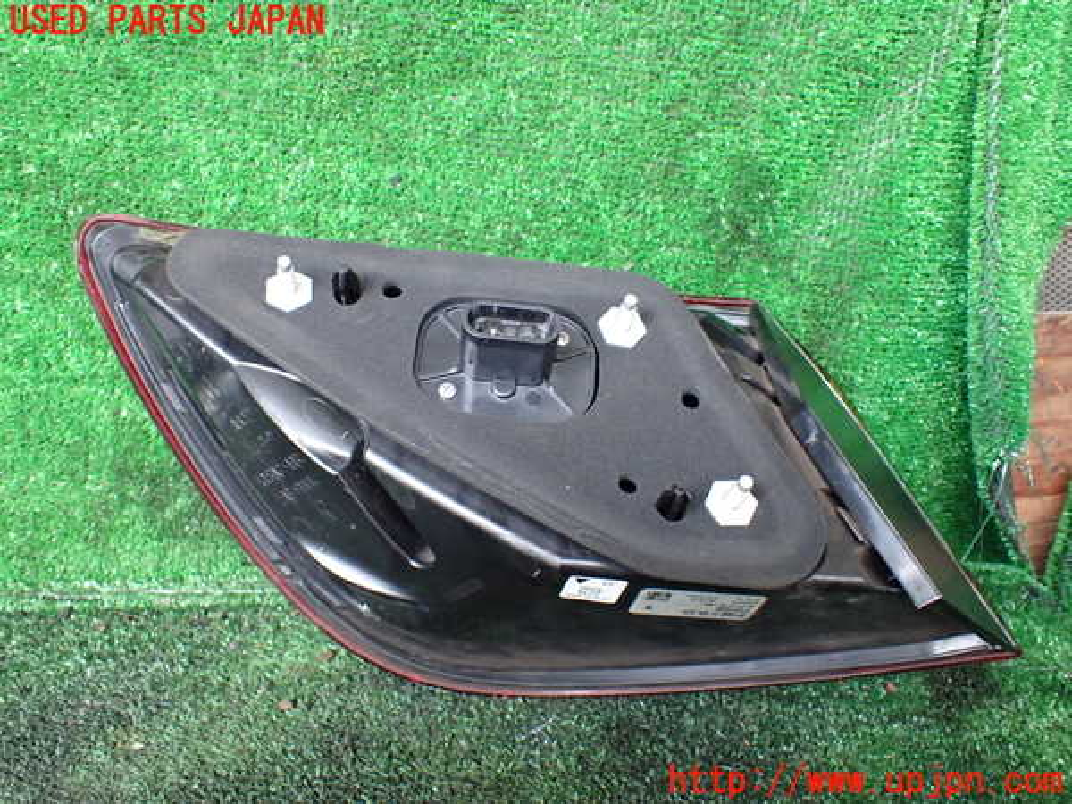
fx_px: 929
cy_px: 402
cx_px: 536
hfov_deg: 60.0
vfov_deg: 46.8
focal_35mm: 30
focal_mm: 5.4
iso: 800
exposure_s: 1/125
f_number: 2.3
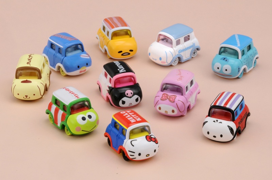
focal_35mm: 128
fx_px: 962
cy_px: 90
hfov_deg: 16.1
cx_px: 136
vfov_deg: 10.7
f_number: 32
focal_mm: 85
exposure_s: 1/2.5
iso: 200
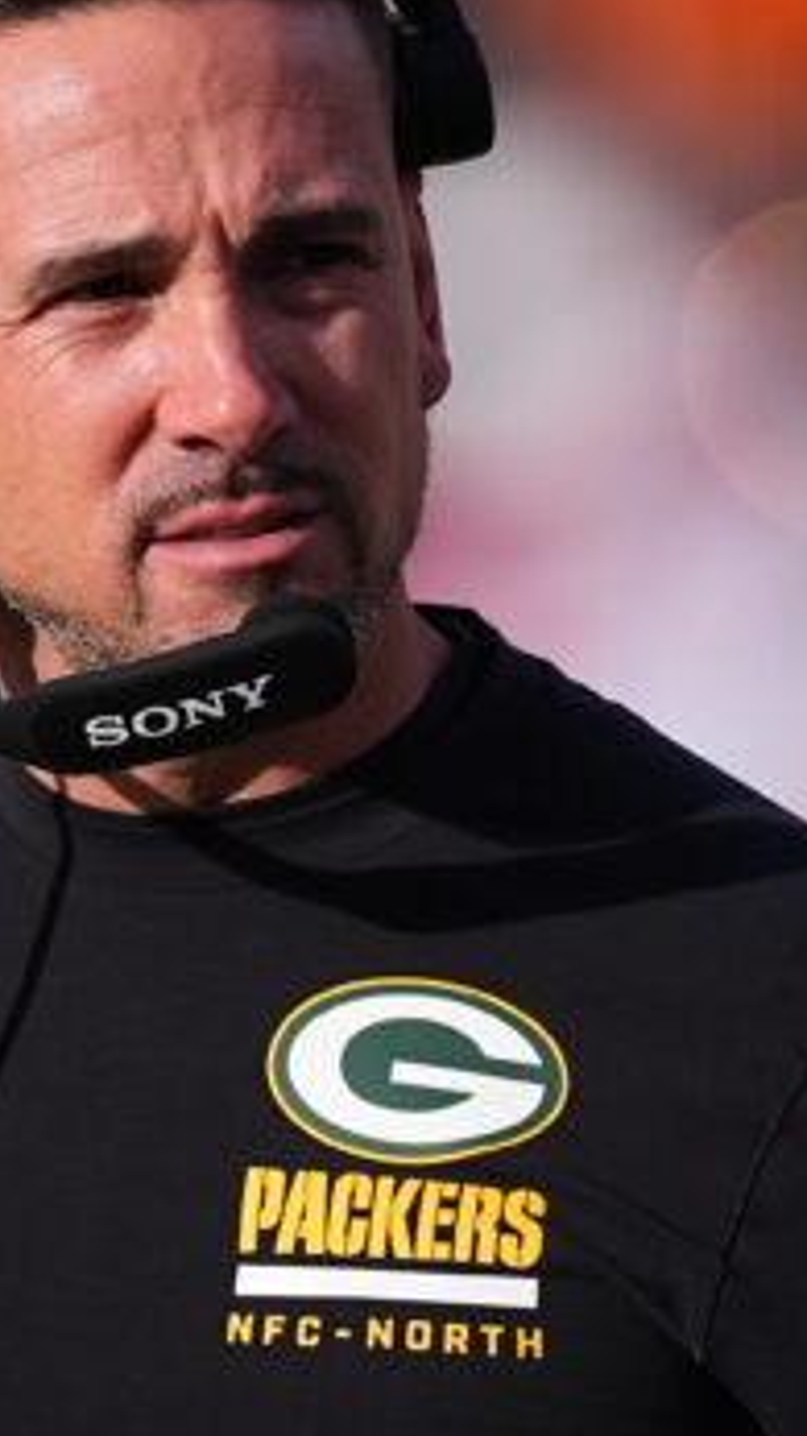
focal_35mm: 2059
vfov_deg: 1.0
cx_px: 166
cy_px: 735
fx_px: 78385
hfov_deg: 0.6
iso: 400
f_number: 4
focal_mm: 600
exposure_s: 1/2500
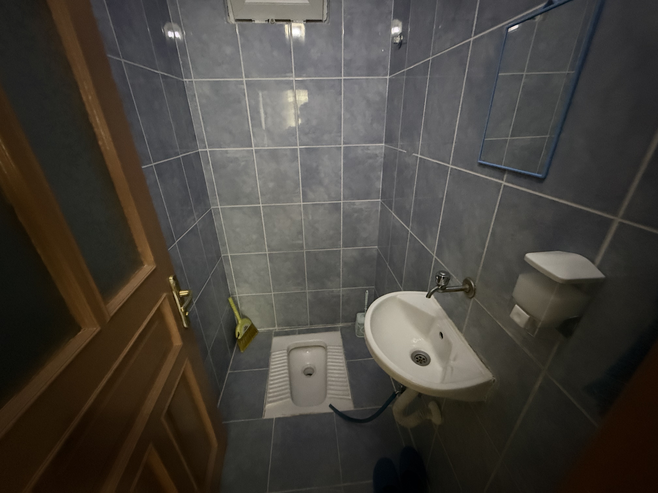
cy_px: 246
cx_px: 329
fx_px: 266
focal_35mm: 14
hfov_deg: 102.1
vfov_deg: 85.7
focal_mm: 2.22
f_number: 2.2
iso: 1600
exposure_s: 1/25
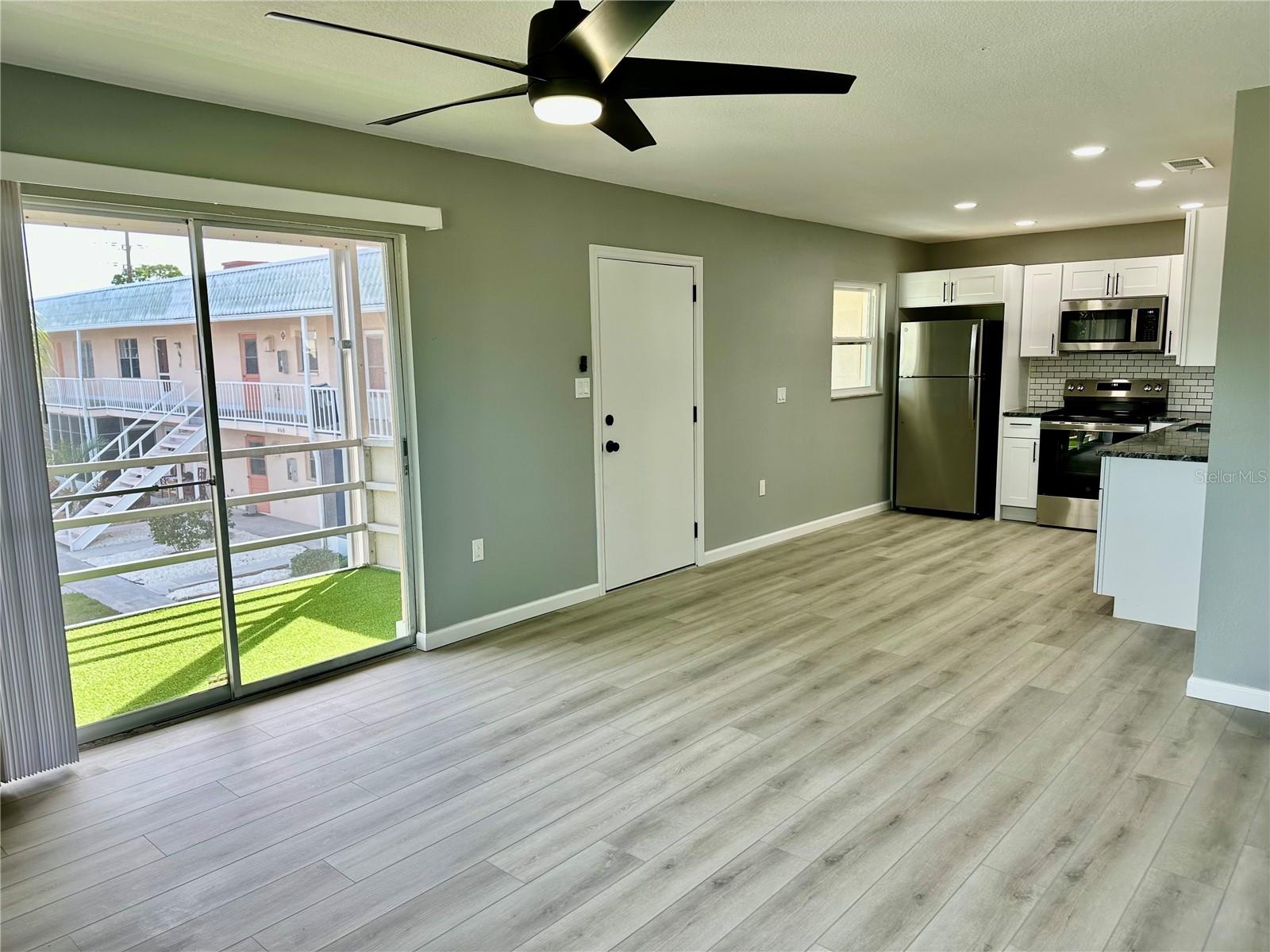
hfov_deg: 71.6
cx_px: 635
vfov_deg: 56.8
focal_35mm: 24
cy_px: 476
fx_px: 881
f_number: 1.78
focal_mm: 6.86
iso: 64
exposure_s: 1/173
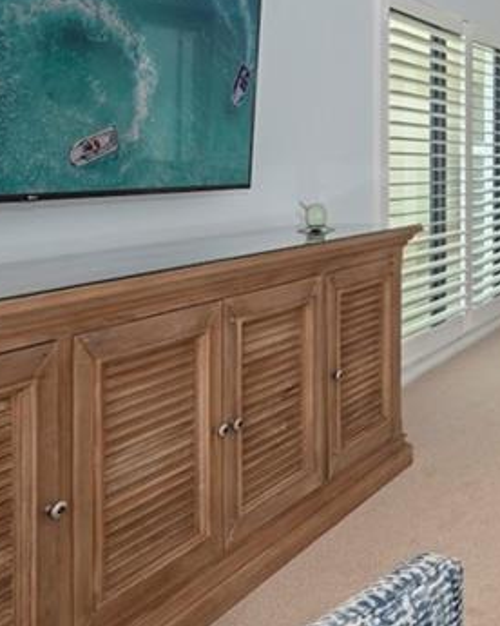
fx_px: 721
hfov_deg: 24.9
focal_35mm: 39
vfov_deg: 45.0
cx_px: 813
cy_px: 146
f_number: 9
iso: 160
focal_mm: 14
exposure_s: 1
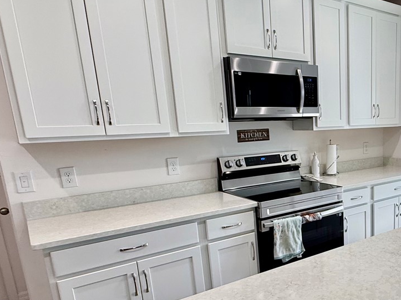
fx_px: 359
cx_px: 330
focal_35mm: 31
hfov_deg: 53.8
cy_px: 202
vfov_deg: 44.7
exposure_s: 1/120
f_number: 2.2
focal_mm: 2.22
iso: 125
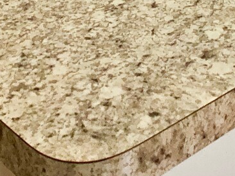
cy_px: -249
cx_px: 164
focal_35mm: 157
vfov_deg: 8.6
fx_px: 1066
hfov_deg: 12.6
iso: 20
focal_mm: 3.99
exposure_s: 1/162
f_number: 1.8
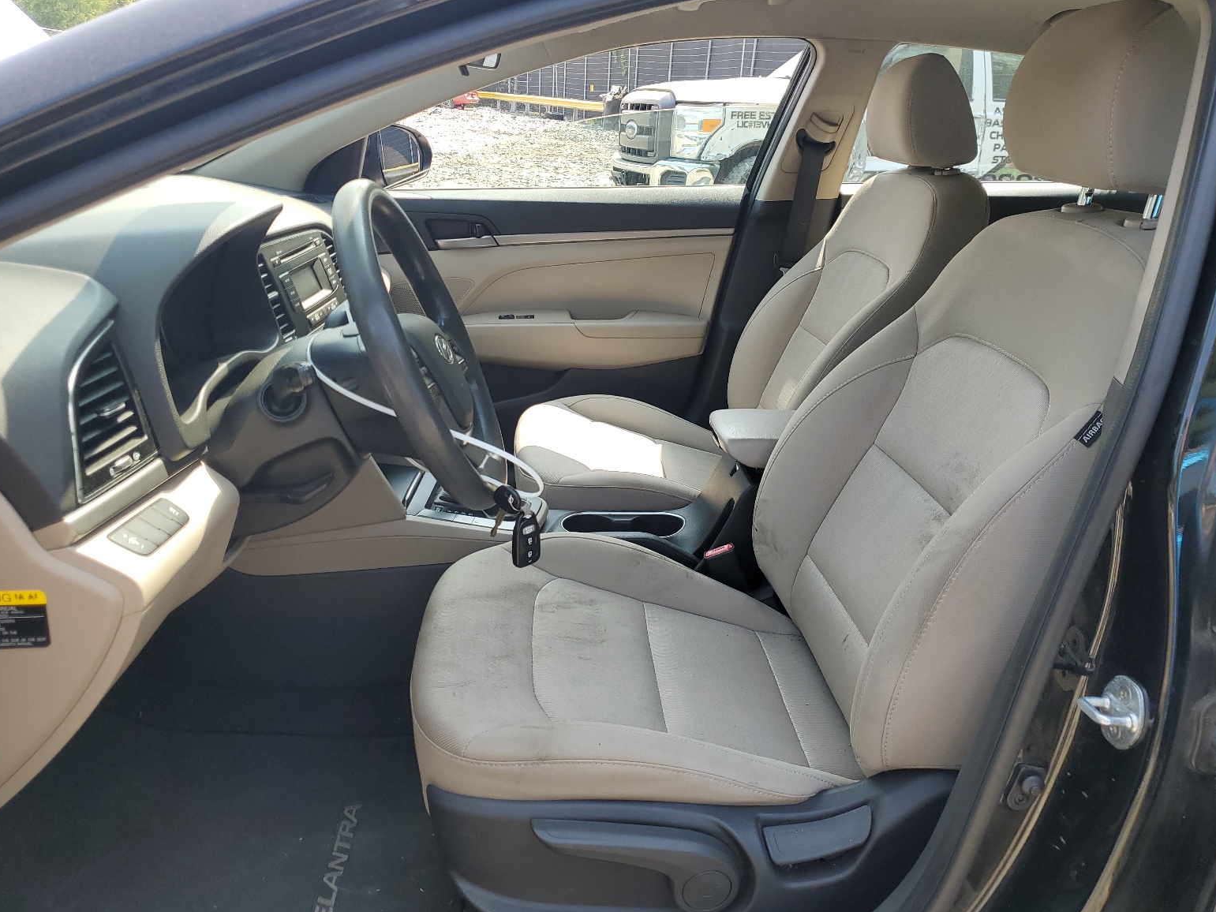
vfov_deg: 51.4
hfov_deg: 65.3
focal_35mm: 27
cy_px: 447
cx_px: 621
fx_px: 949
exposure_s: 1/455
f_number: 1.5
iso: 50
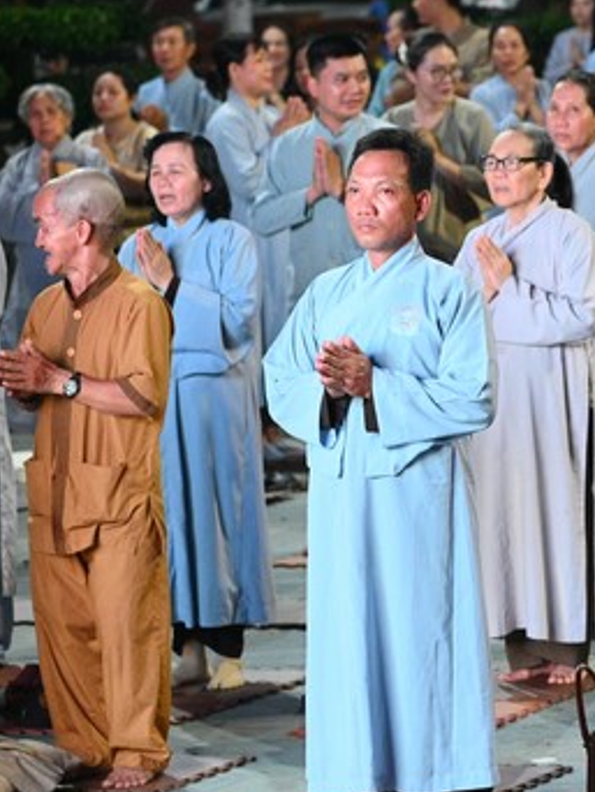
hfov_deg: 6.8
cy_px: 415
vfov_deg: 9.0
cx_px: 676
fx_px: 5013
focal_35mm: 219
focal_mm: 120
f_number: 4.5
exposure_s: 1/125
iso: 10000
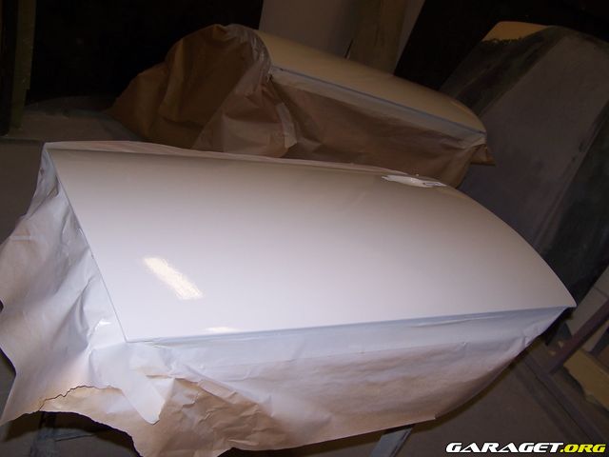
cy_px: 228
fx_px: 669
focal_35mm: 38
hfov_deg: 49.0
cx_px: 304
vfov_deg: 37.7
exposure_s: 1/60
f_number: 2.8
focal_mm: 6.3
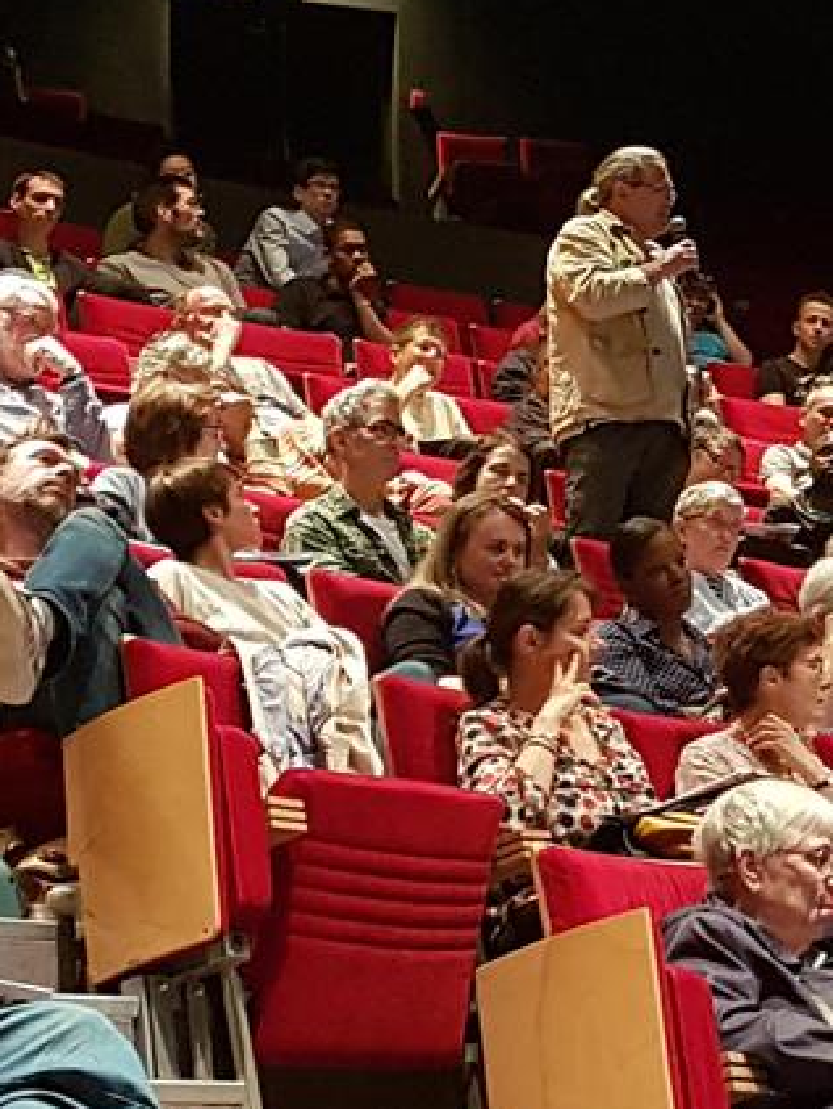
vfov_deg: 45.8
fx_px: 1314
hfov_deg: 34.8
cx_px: 565
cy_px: 552
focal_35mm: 41
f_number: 1.7
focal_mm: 4.2
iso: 250
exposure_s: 1/13
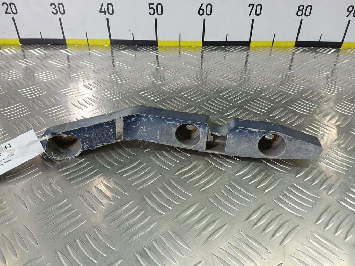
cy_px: 133
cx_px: 178
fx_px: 236
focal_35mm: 23
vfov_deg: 58.9
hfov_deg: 73.9
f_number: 1.6
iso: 113
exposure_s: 1/50
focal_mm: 4.11
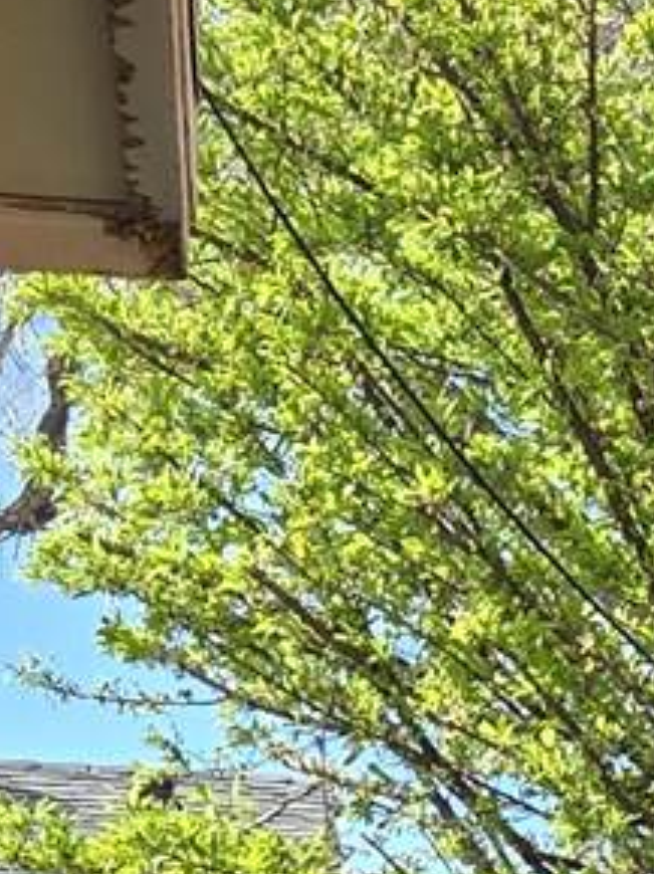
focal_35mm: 183
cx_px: 983
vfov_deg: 9.9
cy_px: 1832
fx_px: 4617
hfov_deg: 7.9
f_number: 1.8
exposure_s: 1/986
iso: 25
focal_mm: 5.4
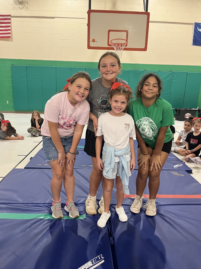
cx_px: 100
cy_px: 134
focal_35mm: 26
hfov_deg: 53.1
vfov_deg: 67.3
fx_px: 201
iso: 160
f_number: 1.6
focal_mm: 5.1
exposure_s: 1/60
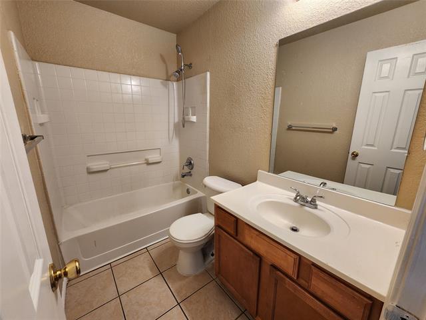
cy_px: 160
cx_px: 213
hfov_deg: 106.2
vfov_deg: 89.9
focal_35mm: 13
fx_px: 160
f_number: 2.2
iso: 125
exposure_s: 1/60
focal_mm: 2.2
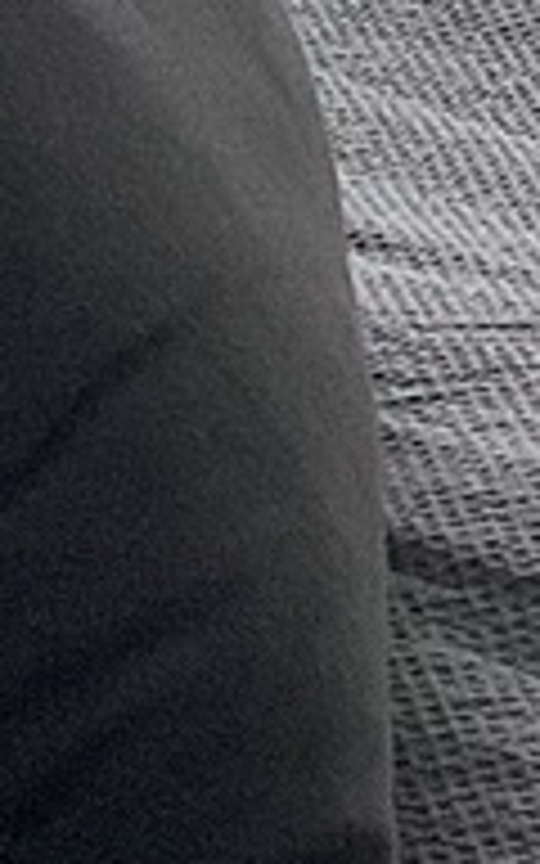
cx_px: 1674
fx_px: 5816
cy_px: -626
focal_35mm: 247
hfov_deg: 5.0
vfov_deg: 8.2
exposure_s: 1/120
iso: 64
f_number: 2.4
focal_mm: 3.3
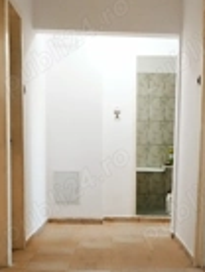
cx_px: 134
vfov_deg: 24.5
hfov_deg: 18.9
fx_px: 614
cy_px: 229
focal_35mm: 78
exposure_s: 1/50
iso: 72
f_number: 1.79
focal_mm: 4.7
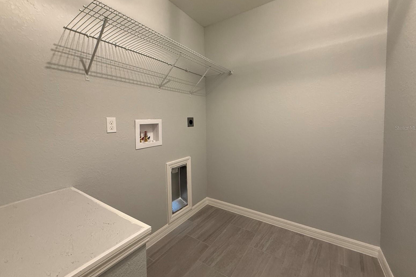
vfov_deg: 77.2
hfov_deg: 100.4
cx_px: 206
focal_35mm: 15
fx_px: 173
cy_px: 128
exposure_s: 1/60
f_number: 2.2
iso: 400
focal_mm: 2.22
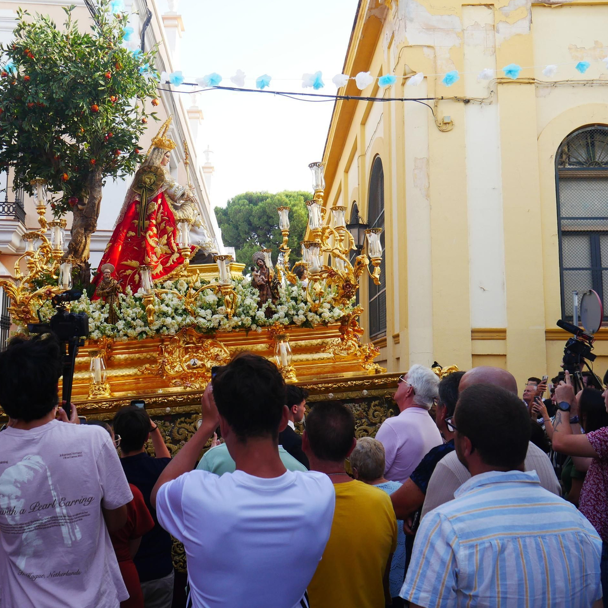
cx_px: 229
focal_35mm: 34
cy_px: 301
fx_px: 676
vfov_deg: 48.4
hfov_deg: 48.0
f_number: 5
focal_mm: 14
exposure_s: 1/200
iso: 200
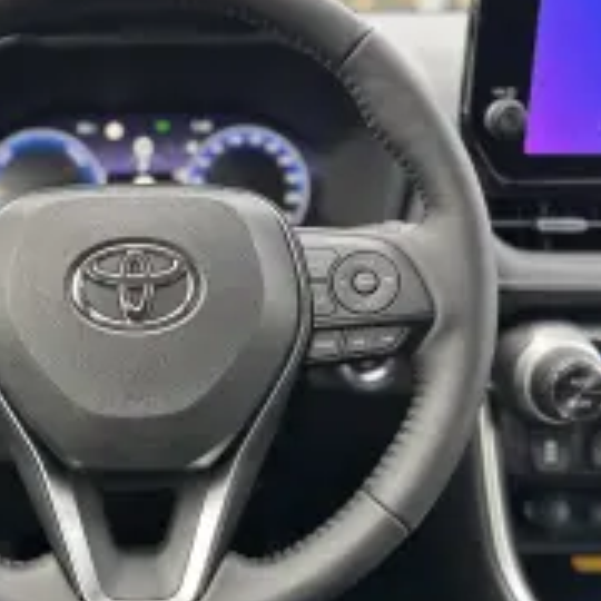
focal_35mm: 46
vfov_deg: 36.8
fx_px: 904
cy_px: 324
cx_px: 157
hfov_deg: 36.0
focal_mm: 5.96
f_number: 1.6
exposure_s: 1/60
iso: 320
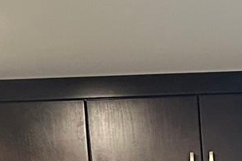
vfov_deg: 6.7
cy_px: 498
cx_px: 374
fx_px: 1230
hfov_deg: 10.8
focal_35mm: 183
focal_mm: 5.7
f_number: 1.5
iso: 400
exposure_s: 1/60
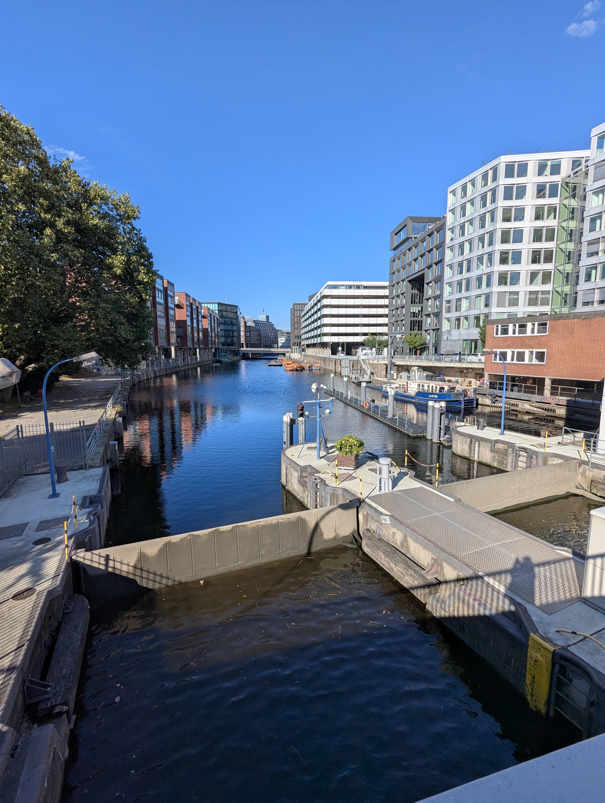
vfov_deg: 94.4
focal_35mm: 16
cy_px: 402
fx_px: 372
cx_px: 302
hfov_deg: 78.2
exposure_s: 1/1348
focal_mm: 2.35
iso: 46
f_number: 2.2
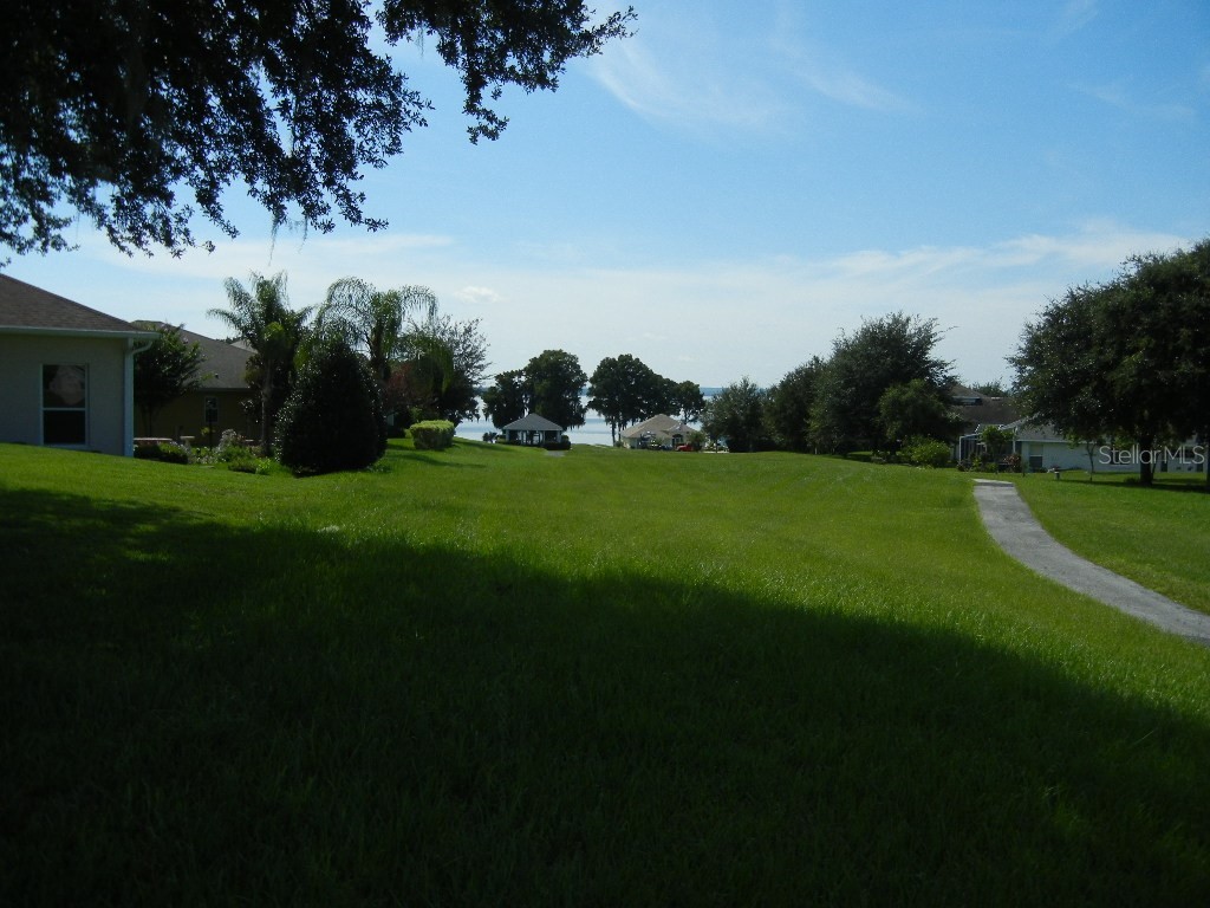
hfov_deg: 60.0
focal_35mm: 30
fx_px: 1049
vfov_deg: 46.8
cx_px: 605
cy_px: 454
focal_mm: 5.4
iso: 160
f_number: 7
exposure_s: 1/585
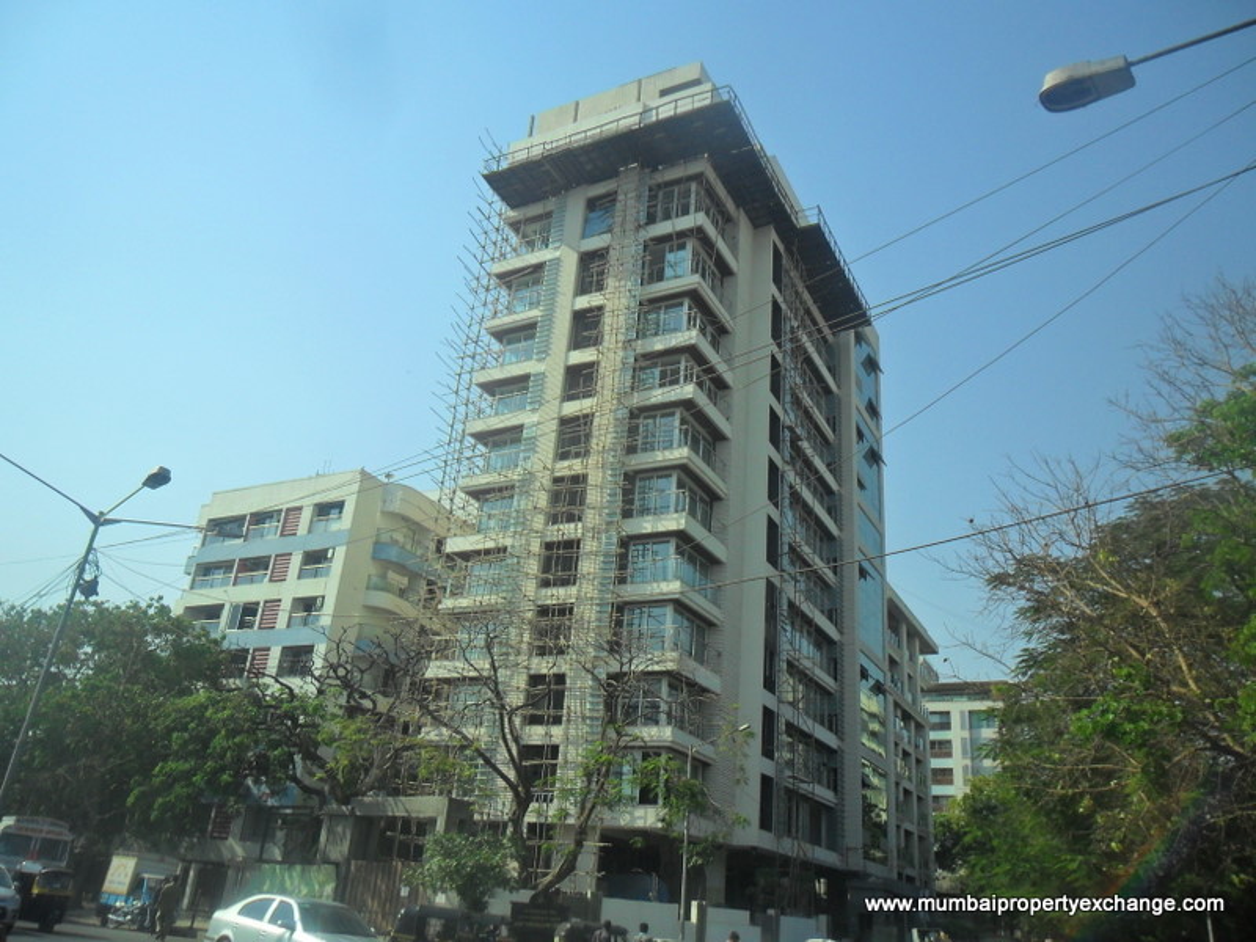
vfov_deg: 51.4
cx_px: 628
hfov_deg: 65.3
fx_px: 980
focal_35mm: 27
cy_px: 471
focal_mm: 4.9
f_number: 8.9
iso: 100
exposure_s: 1/180
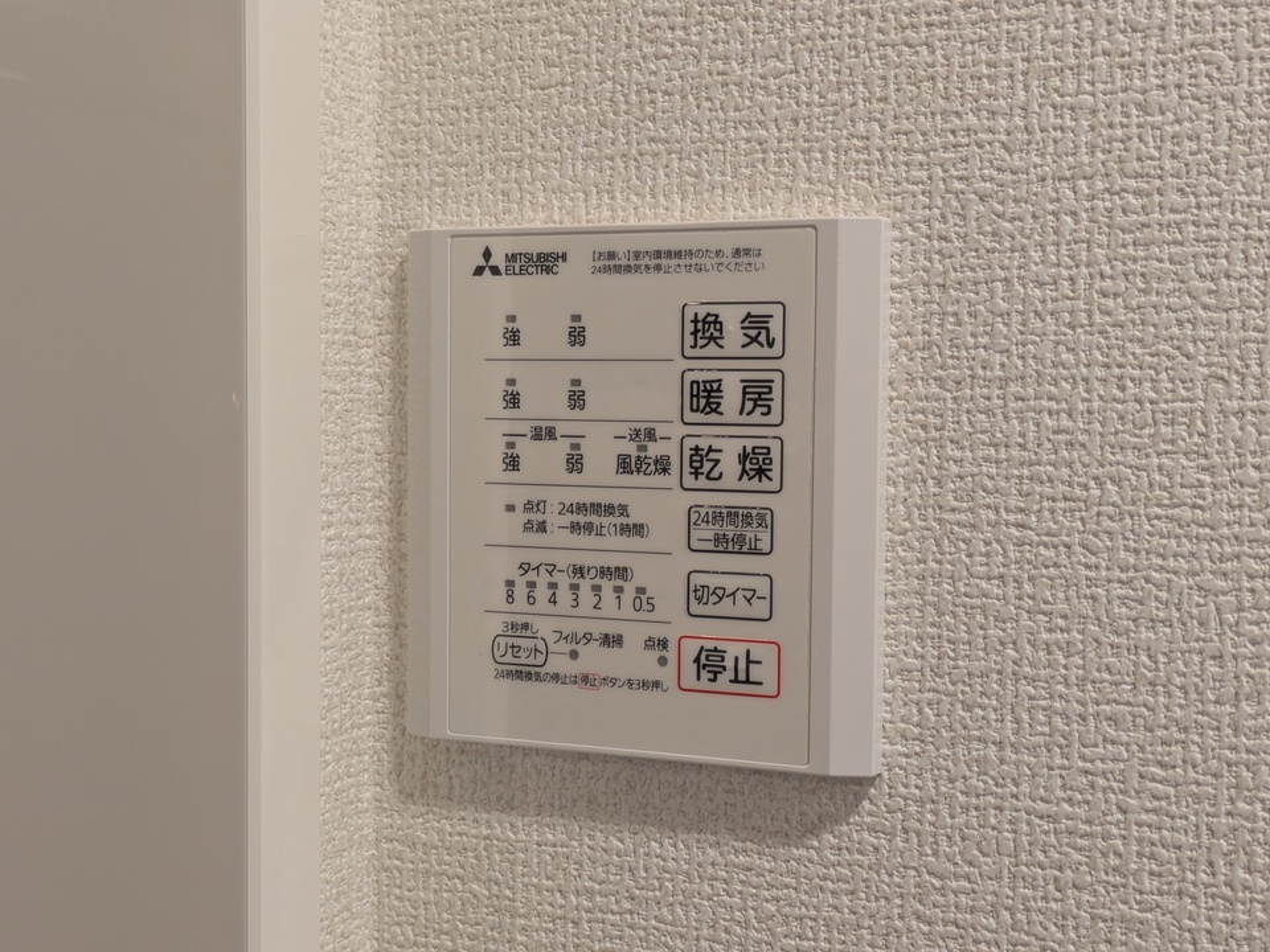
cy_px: 476
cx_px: 635
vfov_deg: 28.6
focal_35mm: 51
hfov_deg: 37.5
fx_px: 1871
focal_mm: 5.43
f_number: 1.89
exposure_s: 1/24
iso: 54
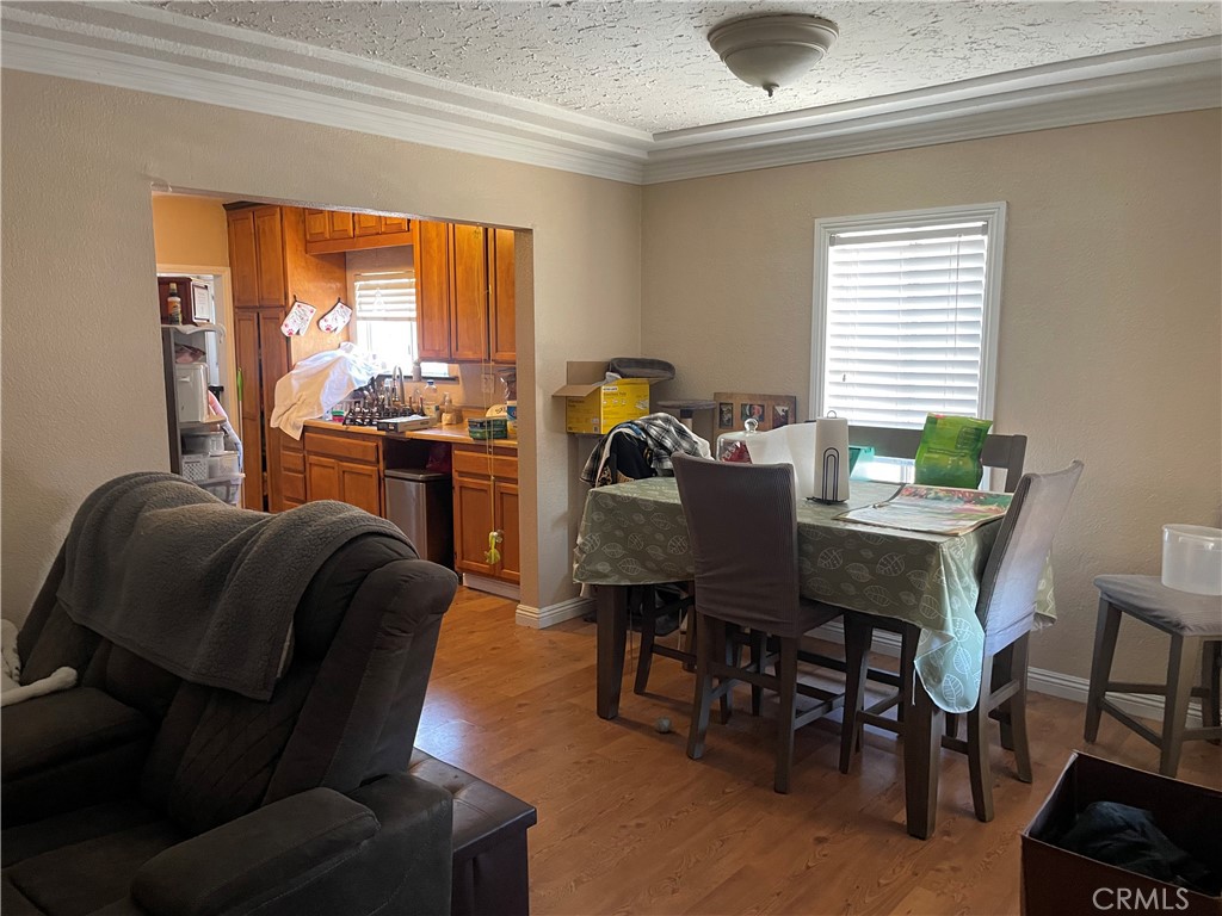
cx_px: 611
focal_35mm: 26
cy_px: 458
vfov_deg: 53.1
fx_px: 918
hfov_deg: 67.3
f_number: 1.6
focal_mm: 4.2
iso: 250
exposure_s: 1/60
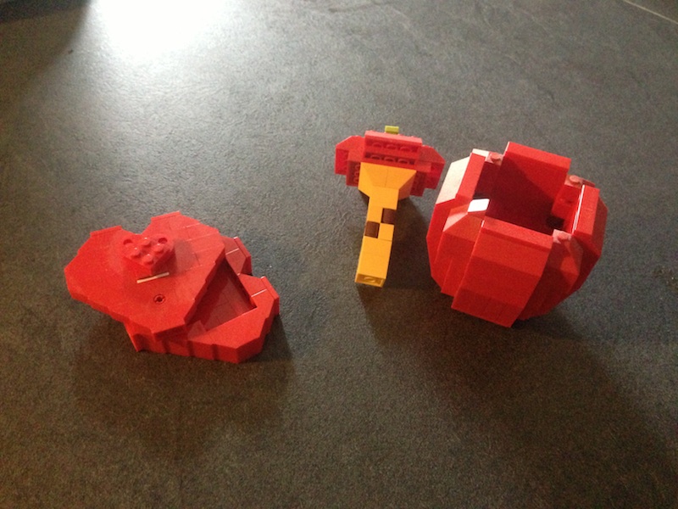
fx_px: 646
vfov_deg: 42.9
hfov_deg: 55.4
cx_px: 339
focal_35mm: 33
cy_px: 254
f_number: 2.4
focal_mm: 4.13
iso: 800
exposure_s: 1/15
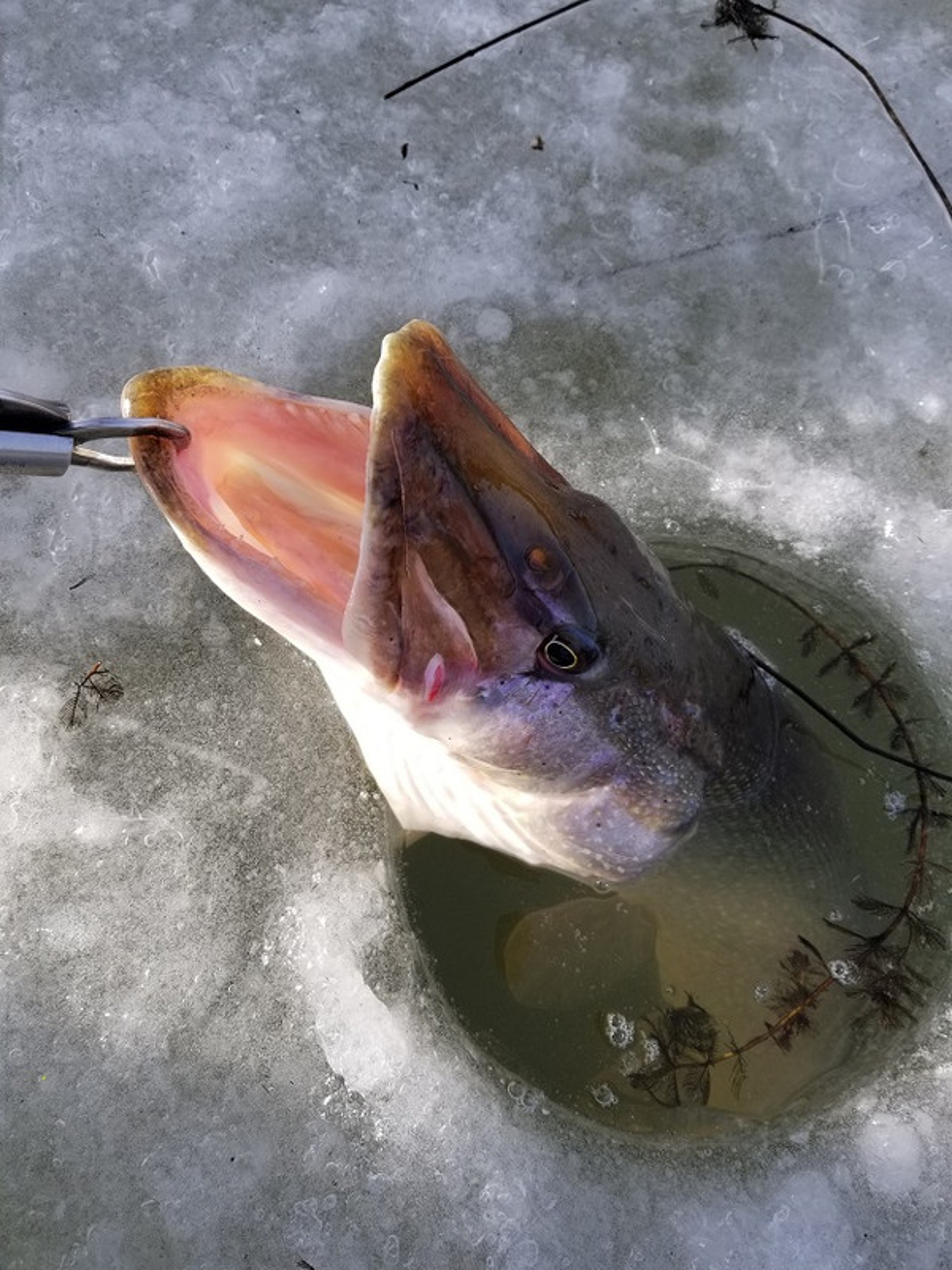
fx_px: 953
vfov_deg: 67.3
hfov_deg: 53.1
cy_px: 635
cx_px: 476
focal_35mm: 26
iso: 50
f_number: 1.7
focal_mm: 4.25
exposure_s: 1/1020
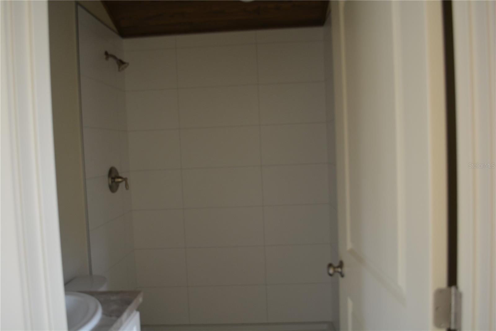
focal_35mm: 27
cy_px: 166
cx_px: 248
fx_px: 372
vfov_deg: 47.9
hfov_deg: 67.4
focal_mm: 18
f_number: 4
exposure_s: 1/60
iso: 450
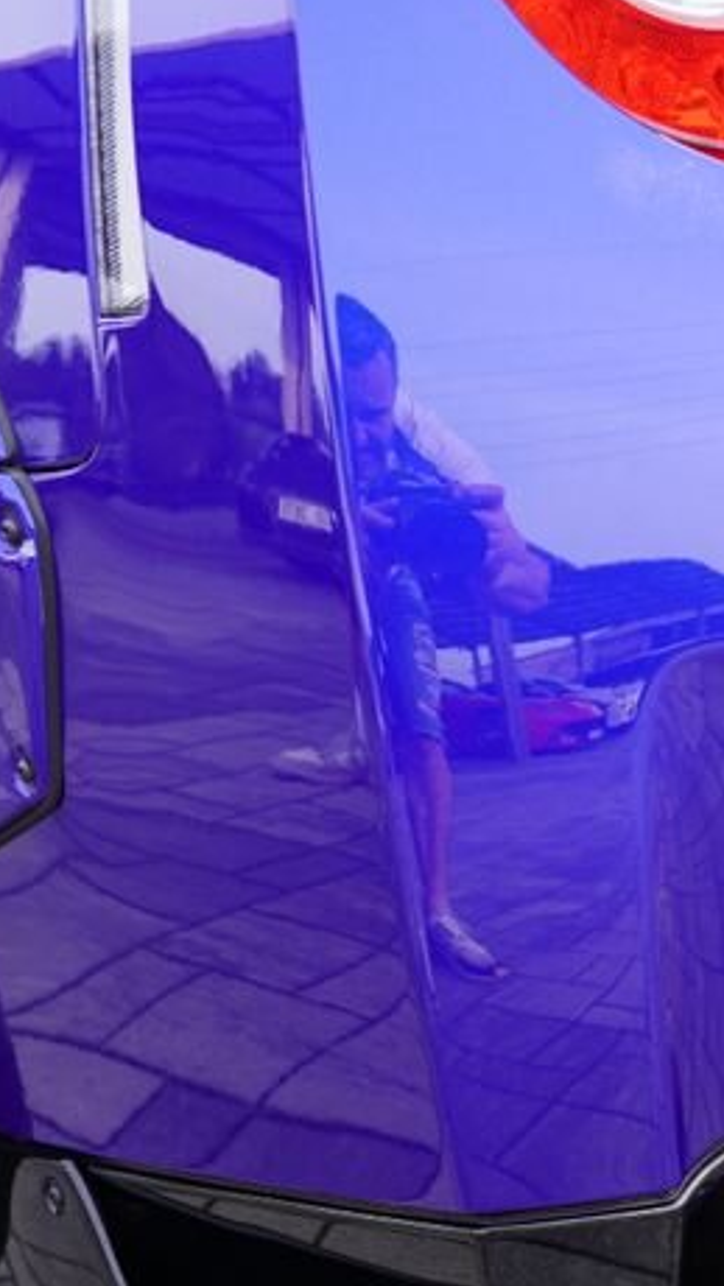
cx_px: 1040
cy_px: 946
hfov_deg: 19.2
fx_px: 1910
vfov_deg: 36.4
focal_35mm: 56
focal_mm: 24
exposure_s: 1/60
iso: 100
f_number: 4
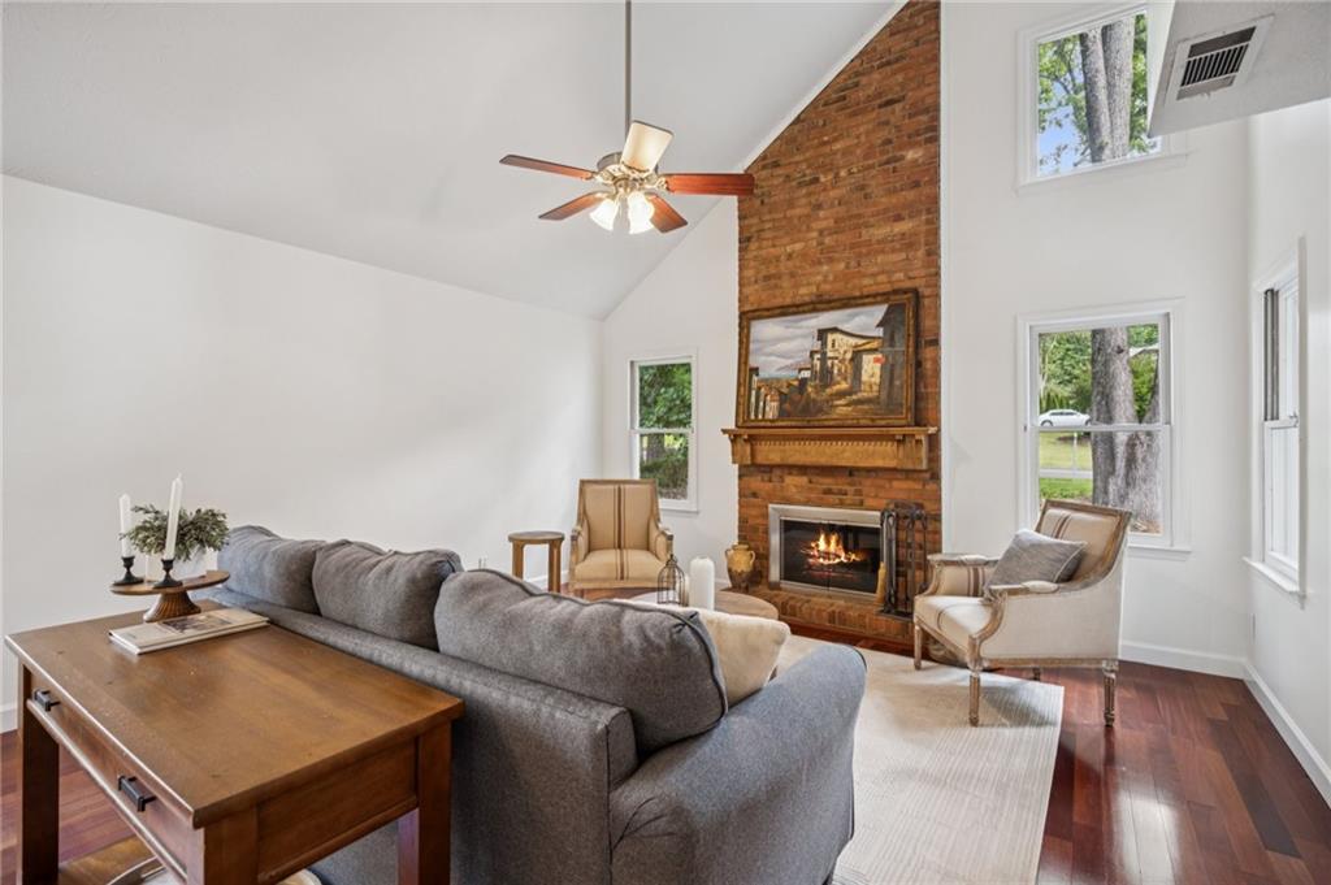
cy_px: 442
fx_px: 591
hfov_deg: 96.8
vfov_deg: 73.7
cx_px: 666
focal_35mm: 16
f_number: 5.6
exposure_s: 1/15
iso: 400
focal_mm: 16
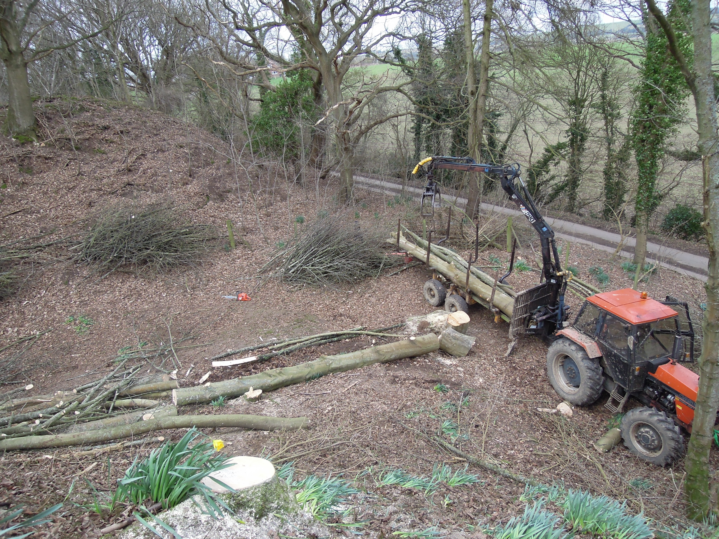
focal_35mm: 24
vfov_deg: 56.8
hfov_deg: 71.6
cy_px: 270
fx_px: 498
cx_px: 360
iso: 160
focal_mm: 4.3
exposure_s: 1/200
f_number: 2.8
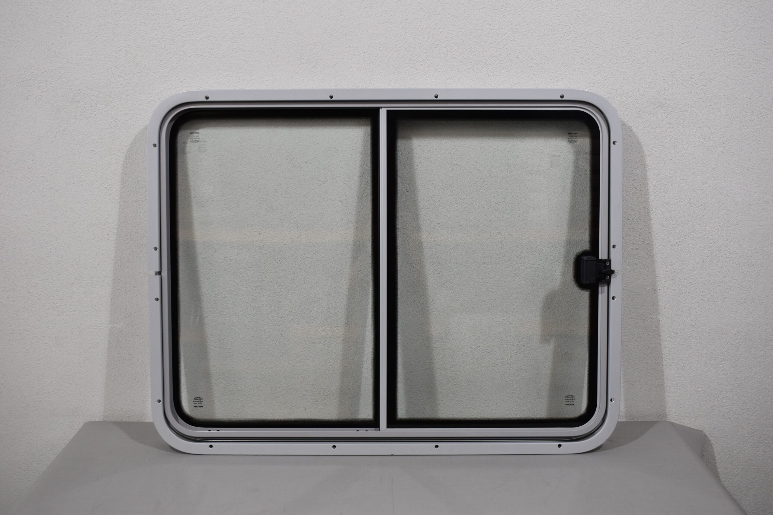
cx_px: 386
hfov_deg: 53.1
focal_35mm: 36
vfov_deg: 36.9
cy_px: 258
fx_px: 773
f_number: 5.6
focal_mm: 24
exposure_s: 1/125
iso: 400
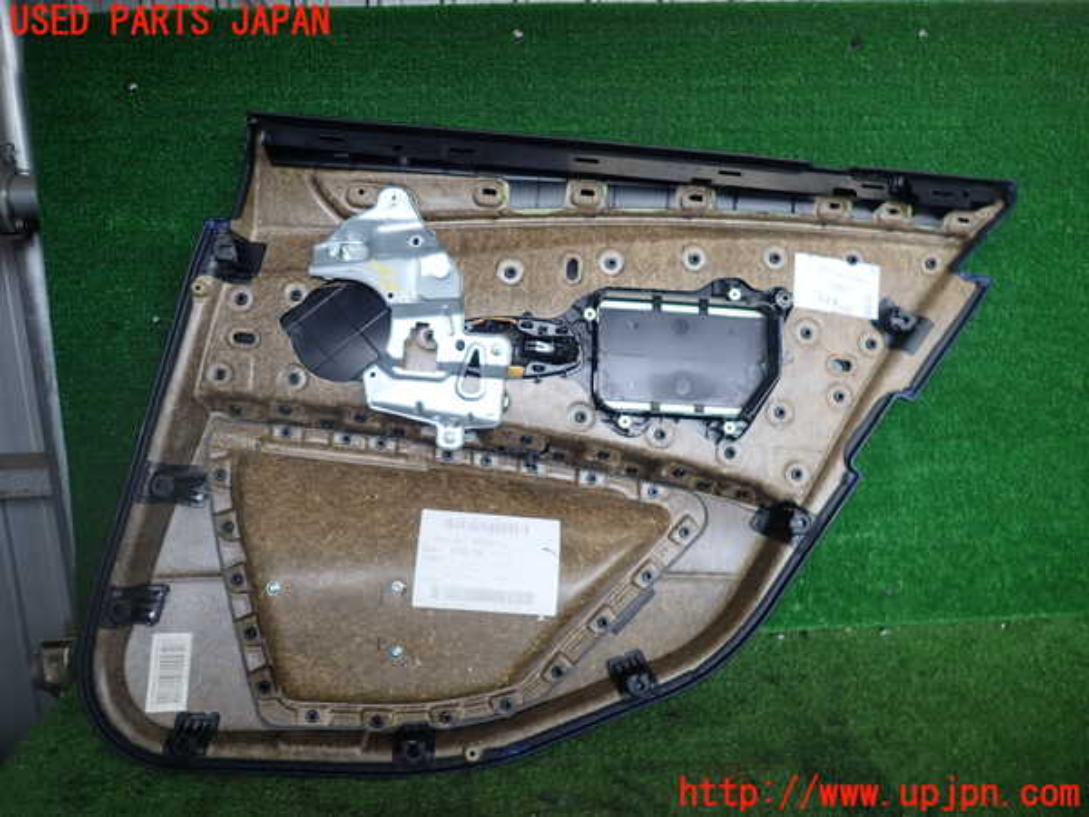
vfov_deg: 54.9
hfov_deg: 69.4
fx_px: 786
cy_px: 408
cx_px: 544
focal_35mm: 25
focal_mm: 4.5
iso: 100
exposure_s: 1/160
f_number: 2
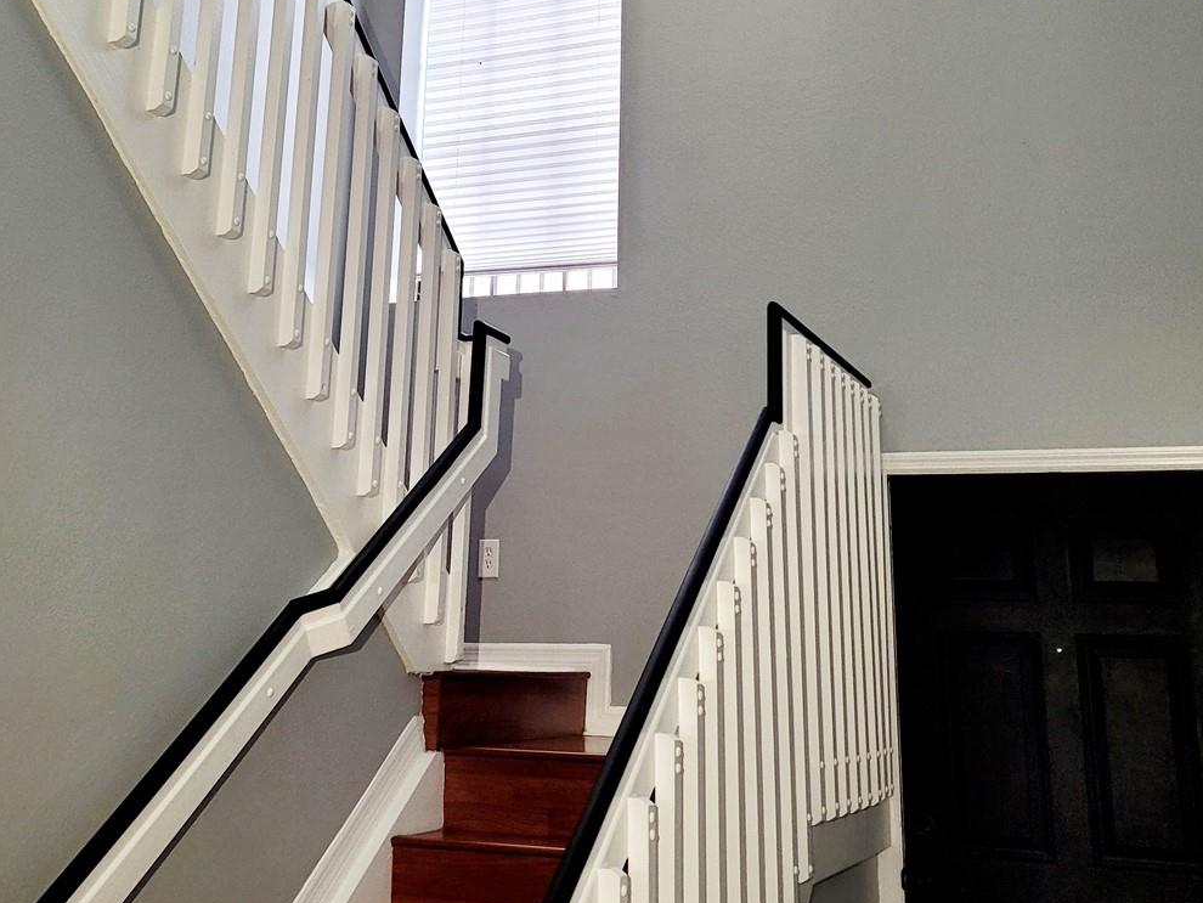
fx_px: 1460
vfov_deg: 33.6
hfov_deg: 44.8
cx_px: 563
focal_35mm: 42
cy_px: 207
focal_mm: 5.4
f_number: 1.8
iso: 160
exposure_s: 1/120
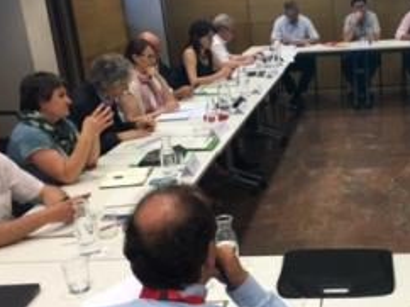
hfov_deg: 38.3
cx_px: 324
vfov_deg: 30.1
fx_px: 568
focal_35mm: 48
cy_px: 187
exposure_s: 1/33
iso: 50
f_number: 2.2
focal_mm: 4.15
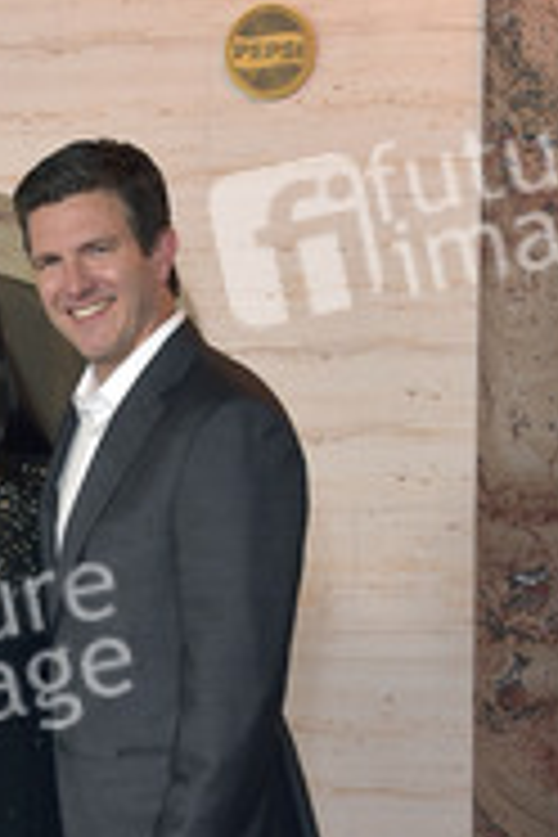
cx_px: 34
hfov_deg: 13.7
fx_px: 2302
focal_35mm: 99
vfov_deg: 19.8
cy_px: 896
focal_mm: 46
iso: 1000
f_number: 5.6
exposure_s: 1/250
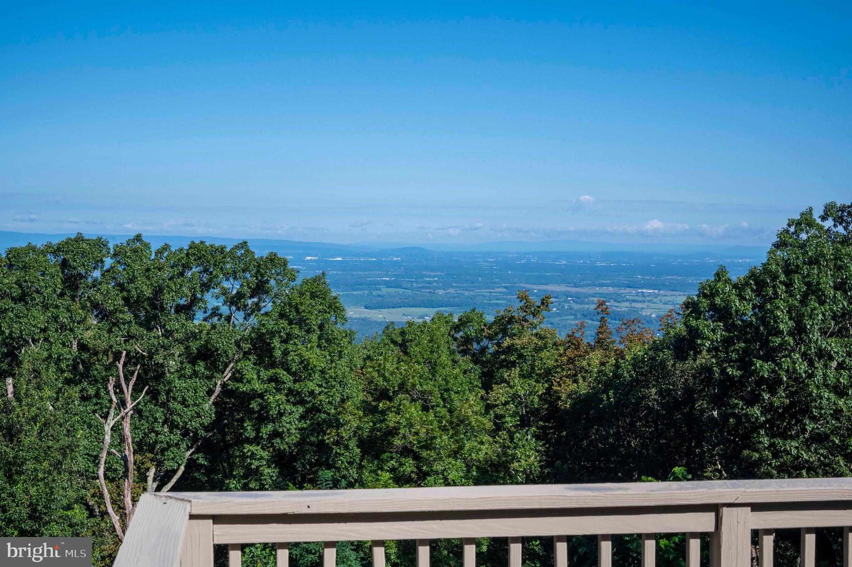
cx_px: 426
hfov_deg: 38.2
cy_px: 284
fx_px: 1230
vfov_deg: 25.9
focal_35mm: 52
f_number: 14
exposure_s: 1/800
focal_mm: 52
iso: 1000
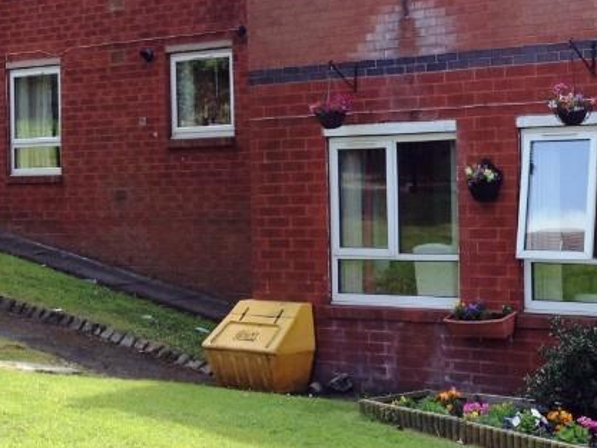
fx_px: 1484
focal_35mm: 86
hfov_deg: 22.4
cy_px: 140
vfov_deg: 17.1
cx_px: 491
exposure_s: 1/460
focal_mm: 4.28
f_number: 2.4
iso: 50
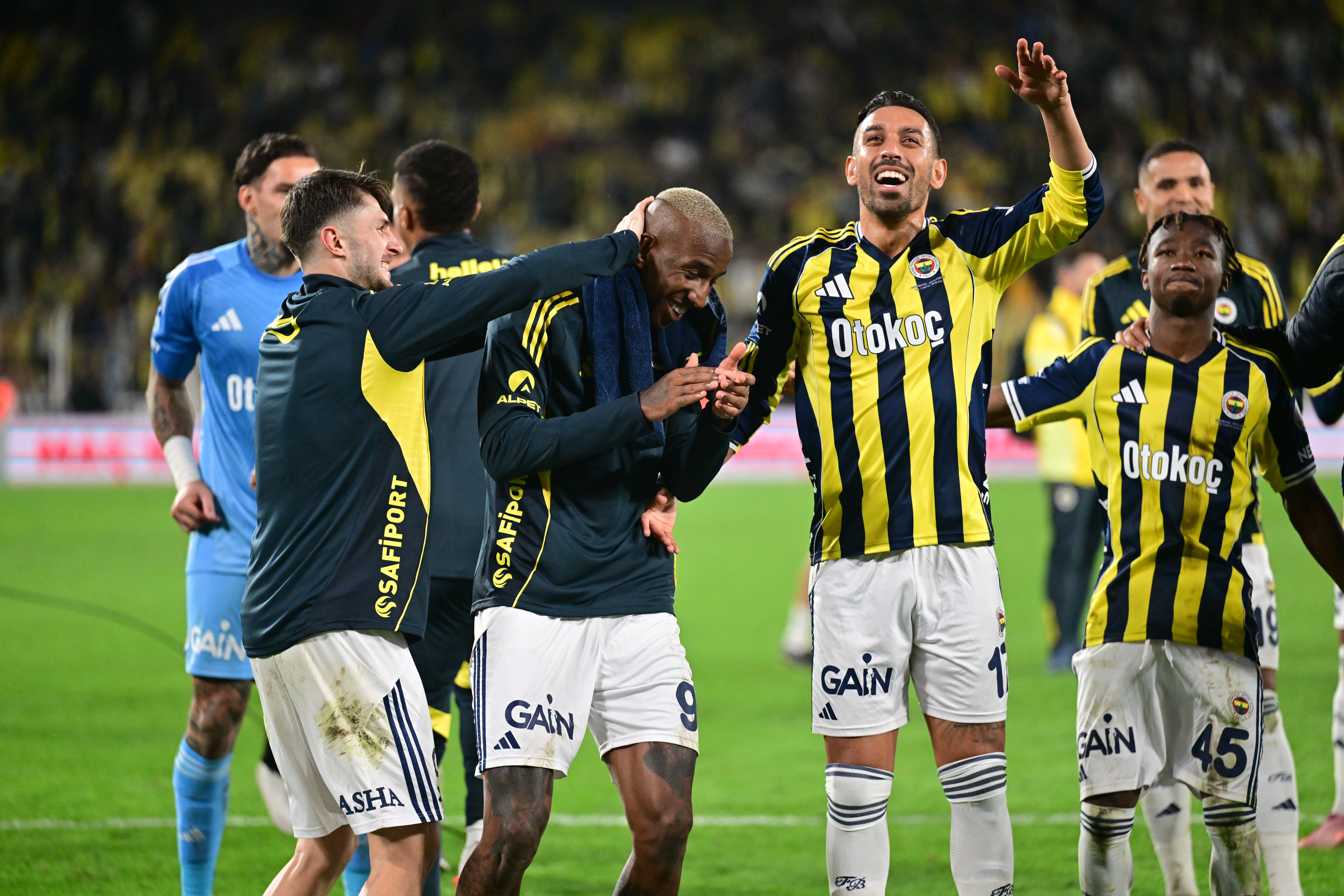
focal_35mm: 200
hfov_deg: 10.3
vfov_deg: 6.9
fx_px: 7466
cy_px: 448
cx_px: 672
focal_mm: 200
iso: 3200
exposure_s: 1/2000
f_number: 2.8
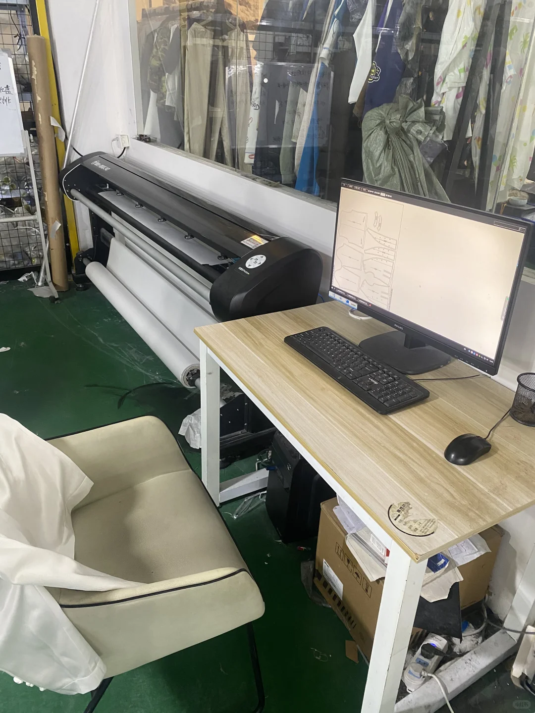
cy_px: 356
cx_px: 268
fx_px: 536
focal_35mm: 26
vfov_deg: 67.3
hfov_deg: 53.1
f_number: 1.8
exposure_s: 1/50
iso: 250
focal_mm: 4.25
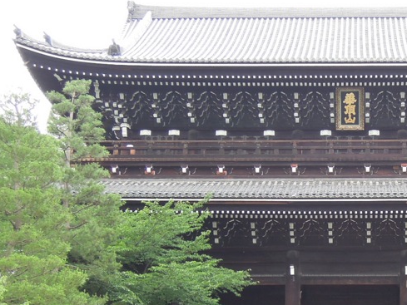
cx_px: 361
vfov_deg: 16.0
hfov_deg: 20.9
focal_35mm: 92
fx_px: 1082
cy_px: 214
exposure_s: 1/200
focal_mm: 8.1
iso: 160
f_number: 3.5
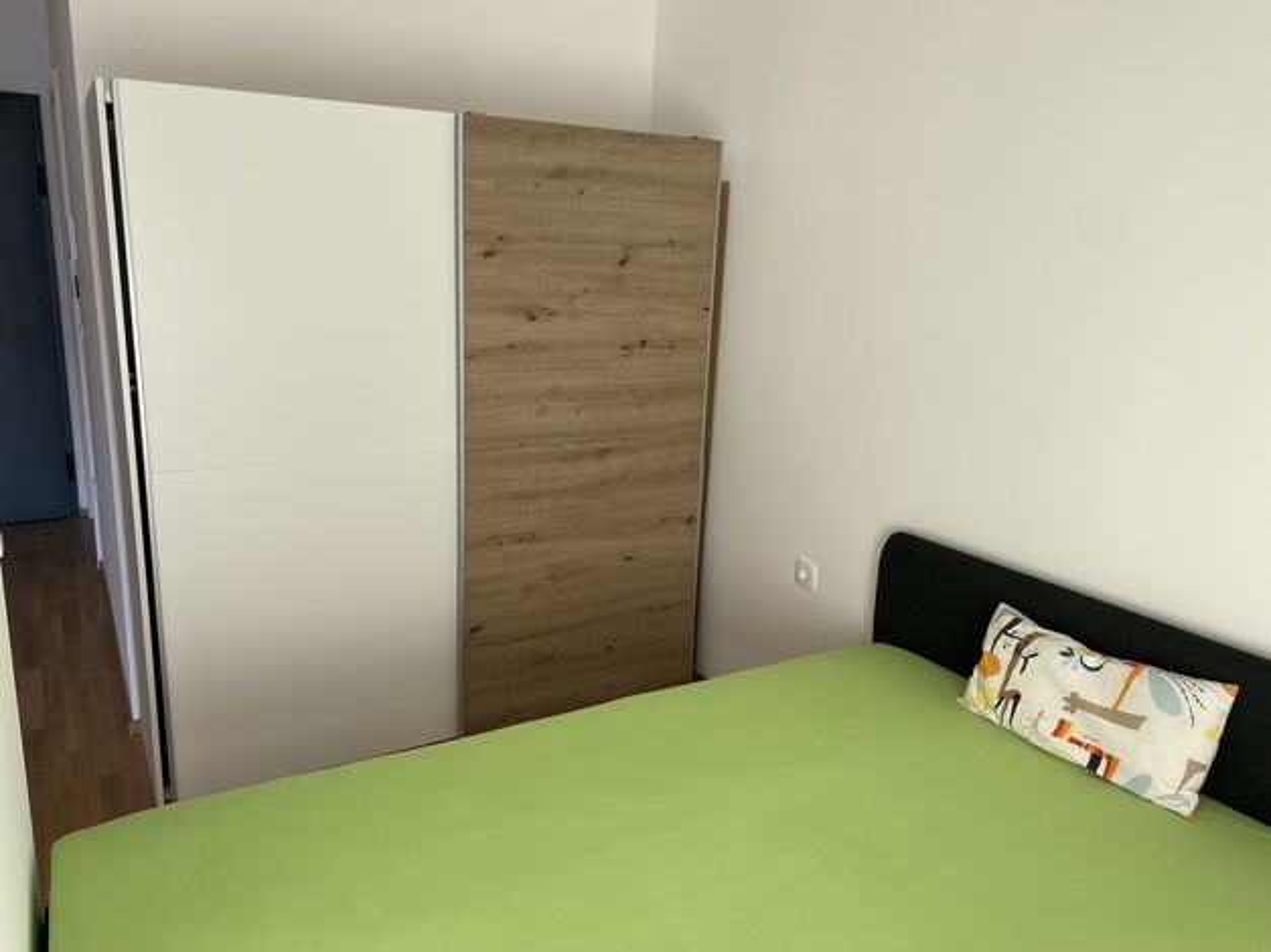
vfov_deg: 53.0
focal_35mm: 26
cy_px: 476
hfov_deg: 67.3
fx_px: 954
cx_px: 636
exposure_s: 1/121
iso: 40
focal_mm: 4.25
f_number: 1.8
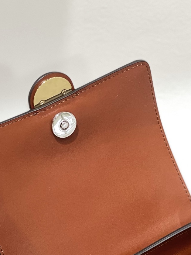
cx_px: 118
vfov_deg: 15.2
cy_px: 269
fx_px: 935
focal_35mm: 127
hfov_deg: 11.7
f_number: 2
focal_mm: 6
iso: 100
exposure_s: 1/100
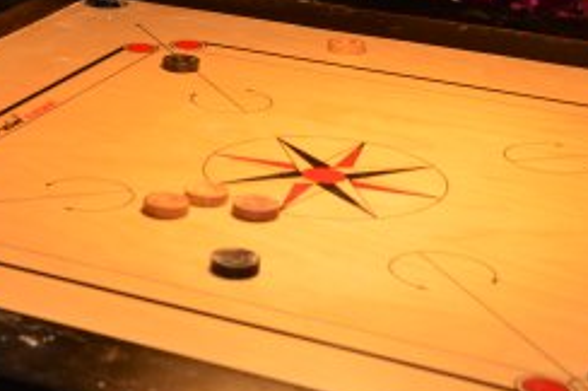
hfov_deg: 16.9
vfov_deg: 11.4
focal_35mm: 118
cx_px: -43
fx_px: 1925
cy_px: -58
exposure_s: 1/50
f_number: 5.6
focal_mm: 32
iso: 400
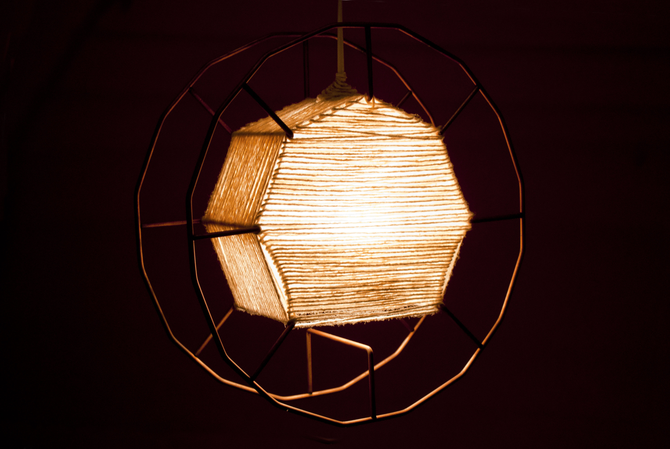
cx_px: 335
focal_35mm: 60
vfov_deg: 22.7
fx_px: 1118
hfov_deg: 33.4
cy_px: 224
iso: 400
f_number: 5.6
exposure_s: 1/20
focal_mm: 40
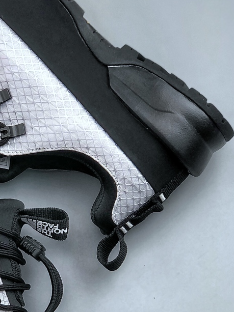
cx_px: -20
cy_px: 205
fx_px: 1209
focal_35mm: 134
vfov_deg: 14.7
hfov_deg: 10.9
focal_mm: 6.6
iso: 25
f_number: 2.8
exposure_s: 1/50
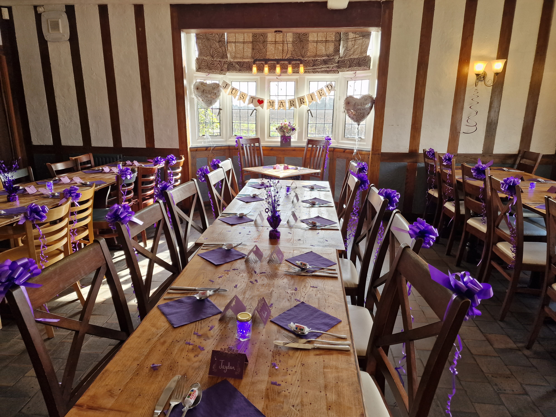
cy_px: 208
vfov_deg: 58.9
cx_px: 278
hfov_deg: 73.9
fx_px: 369
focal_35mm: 23
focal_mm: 6.4
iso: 50
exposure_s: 1/100
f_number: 1.8
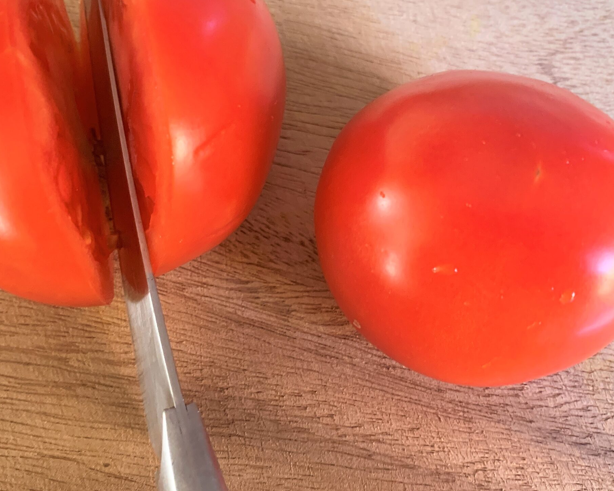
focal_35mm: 36
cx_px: 260
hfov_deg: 50.1
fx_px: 654
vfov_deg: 41.1
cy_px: 228
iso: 320
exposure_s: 1/60
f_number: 1.8
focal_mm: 4.25
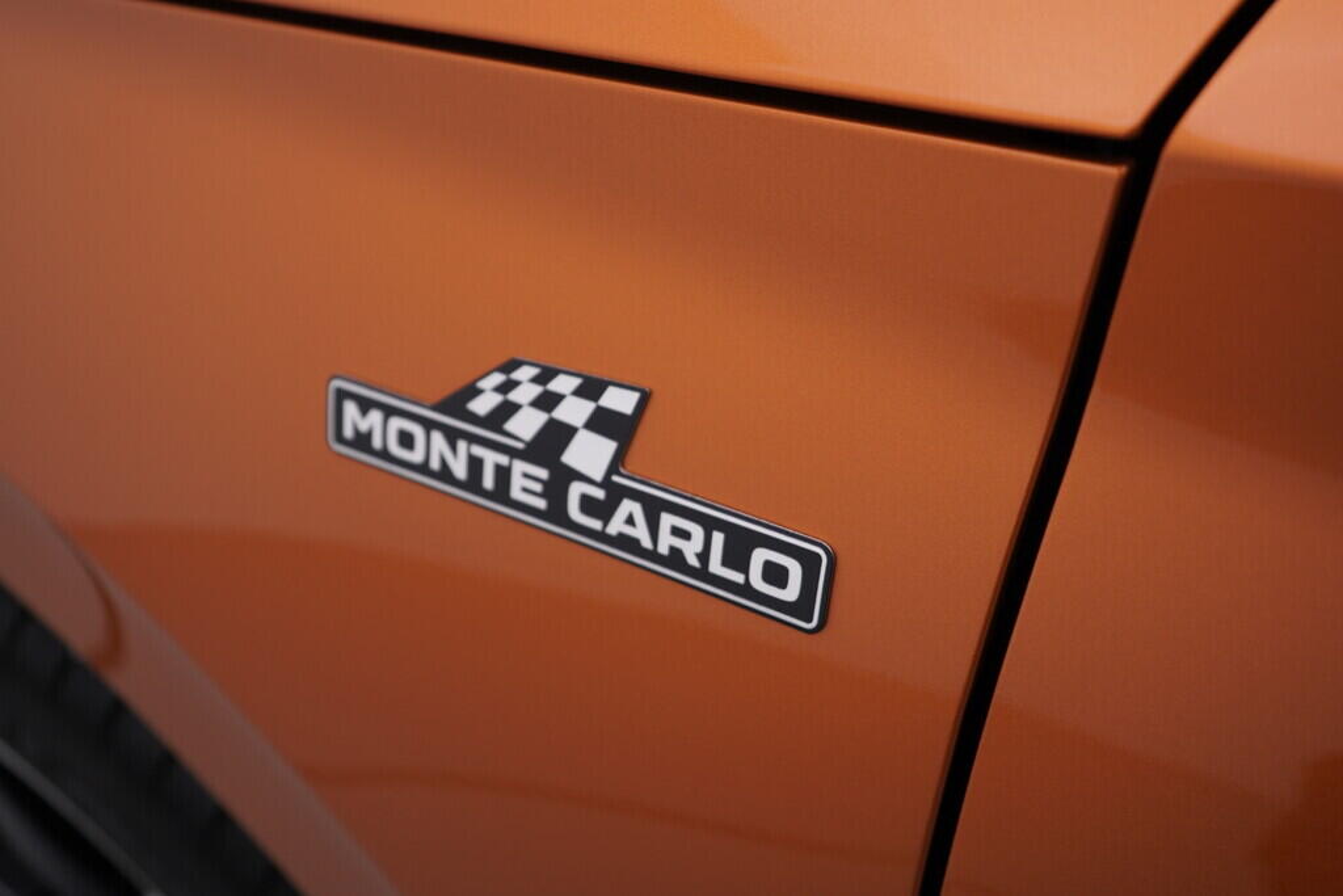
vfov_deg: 36.9
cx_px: 672
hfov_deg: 53.1
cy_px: 448
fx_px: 1343
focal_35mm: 36
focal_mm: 24
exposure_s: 1/80
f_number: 4
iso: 125
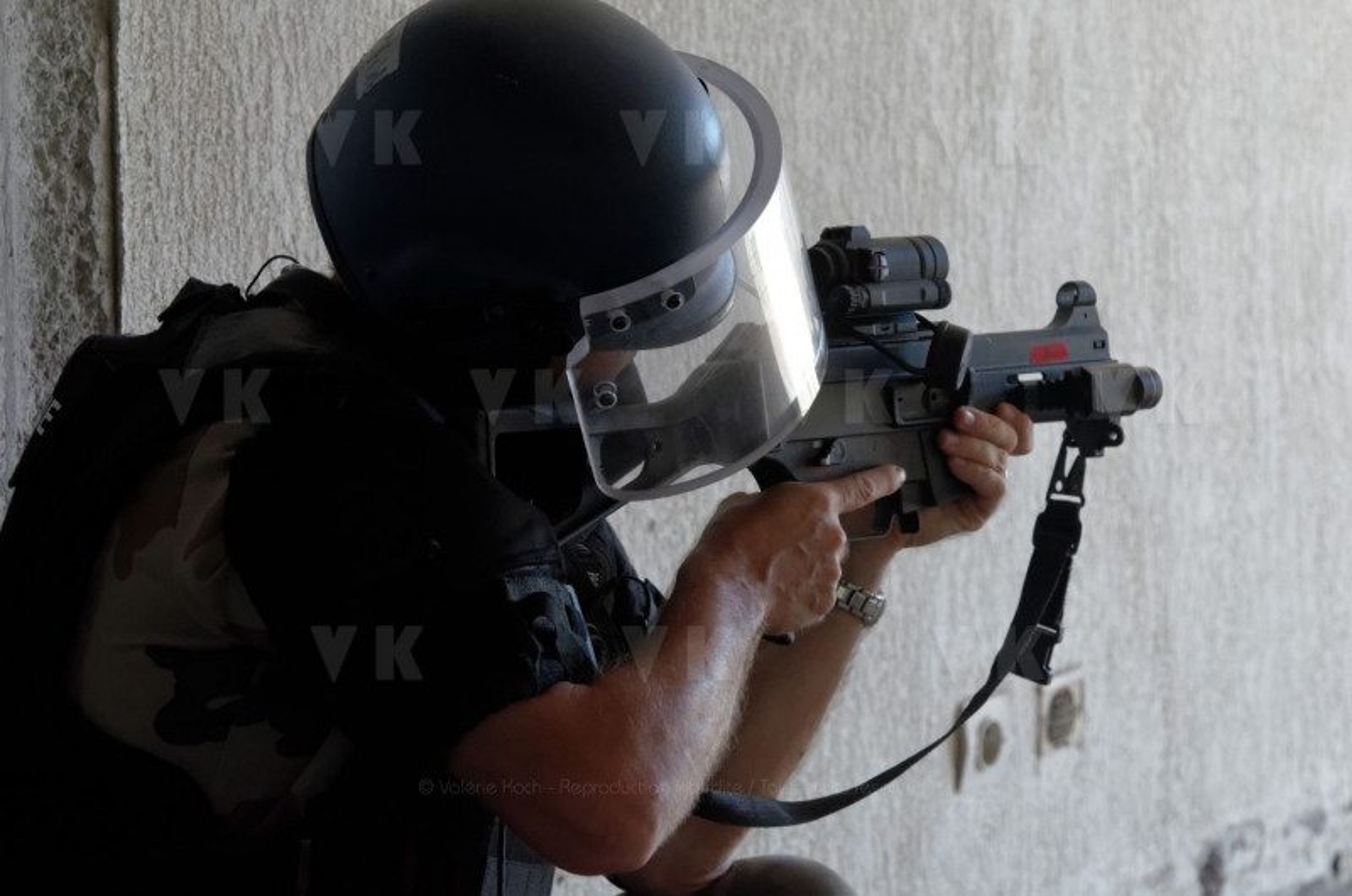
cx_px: 676
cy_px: 448
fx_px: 7590
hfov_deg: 10.2
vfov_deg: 6.8
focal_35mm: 202
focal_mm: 135
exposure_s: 1/250
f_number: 6.3
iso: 2000
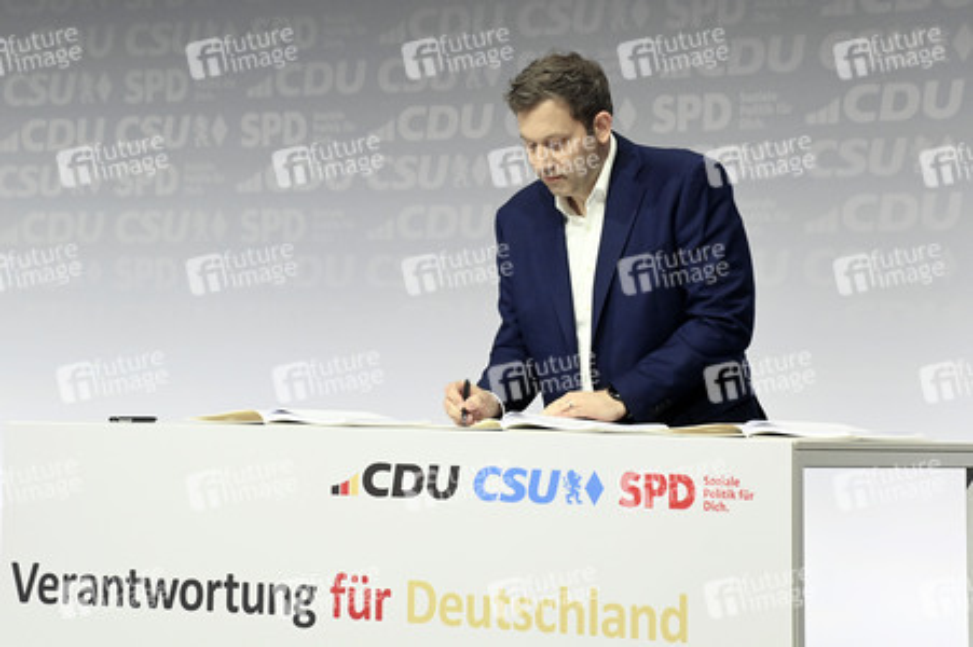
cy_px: 324
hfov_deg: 17.1
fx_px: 3241
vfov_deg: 11.4
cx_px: 486
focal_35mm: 120
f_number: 5.6
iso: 6400
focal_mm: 120
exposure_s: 1/500
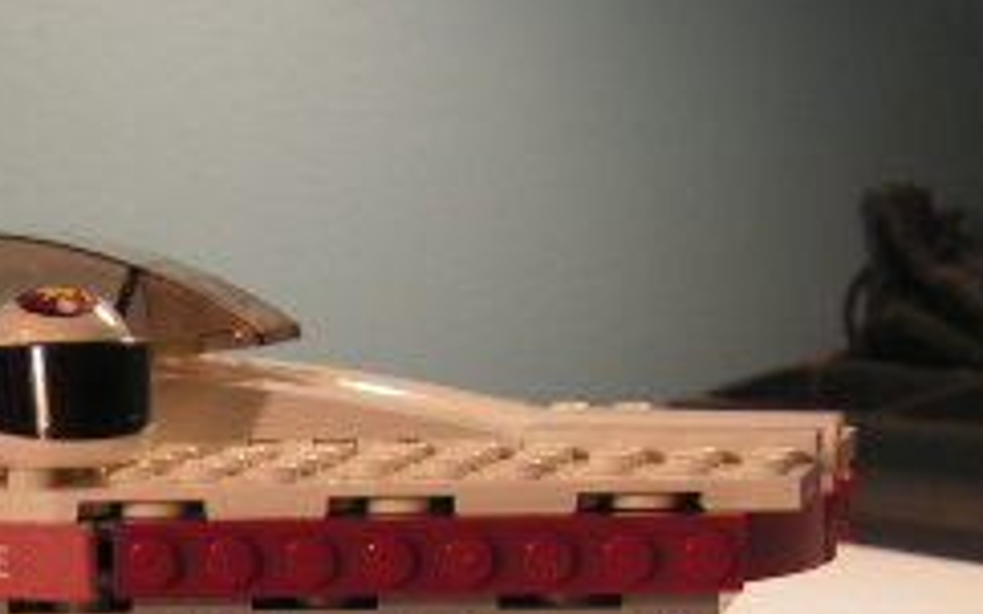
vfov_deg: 12.6
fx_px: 2705
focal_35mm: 101
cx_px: -288
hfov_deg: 19.1
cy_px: 740
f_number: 3.2
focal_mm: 6
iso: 80
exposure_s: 1/40
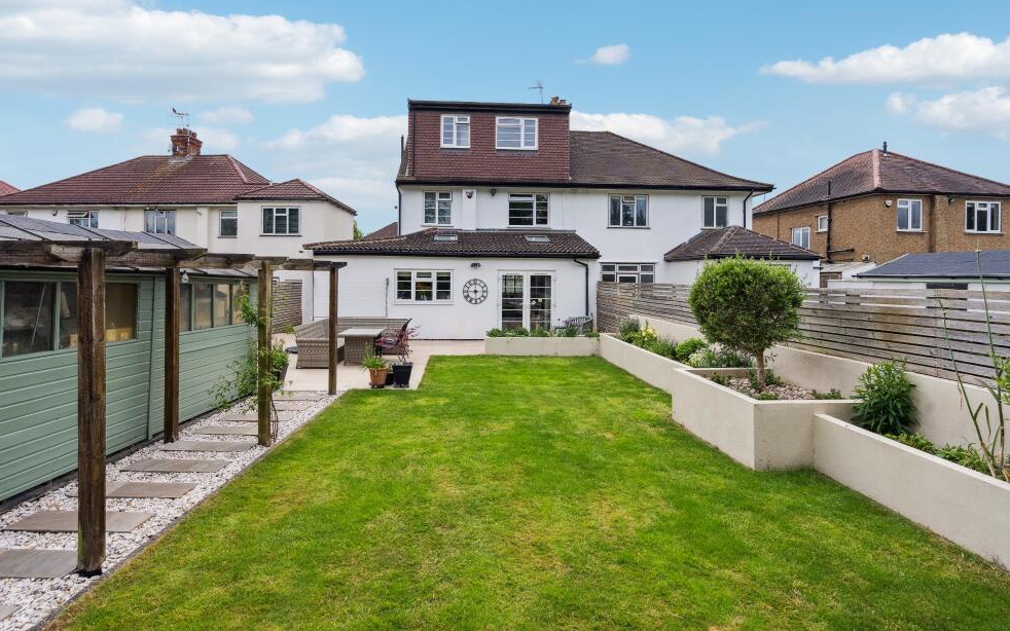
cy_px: 281
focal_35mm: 17
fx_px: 468
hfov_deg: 94.3
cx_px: 489
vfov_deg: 67.8
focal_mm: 16
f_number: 8
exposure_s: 1/800
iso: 640
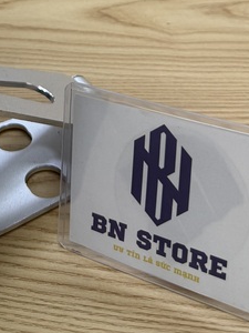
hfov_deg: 20.0
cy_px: -129
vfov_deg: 23.2
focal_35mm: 72
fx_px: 691
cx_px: 15
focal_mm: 6.76
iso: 50
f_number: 1.78
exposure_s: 1/120
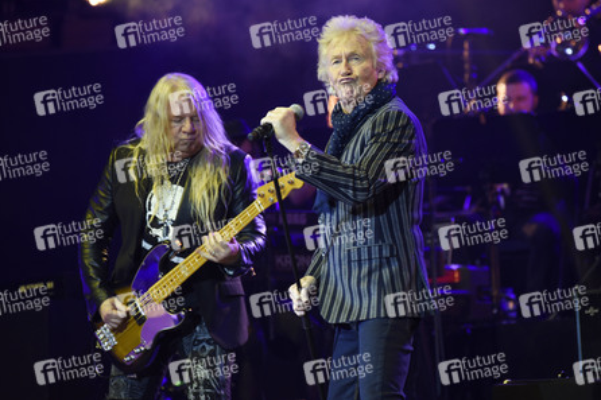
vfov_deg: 5.2
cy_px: 201
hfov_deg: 7.8
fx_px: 4389
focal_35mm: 263
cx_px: 303
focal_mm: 260
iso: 1250
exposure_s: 1/60
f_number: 6.3
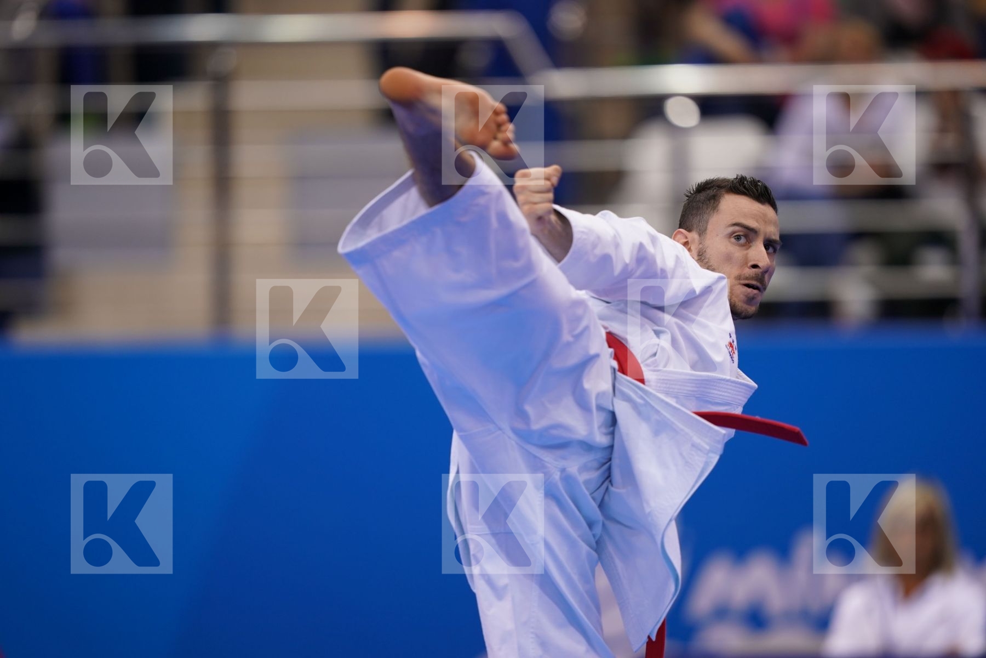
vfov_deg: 3.4
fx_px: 10955
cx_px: 493
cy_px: 329
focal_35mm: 400
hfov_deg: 5.2
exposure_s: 1/500
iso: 500
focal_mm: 400
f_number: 2.8
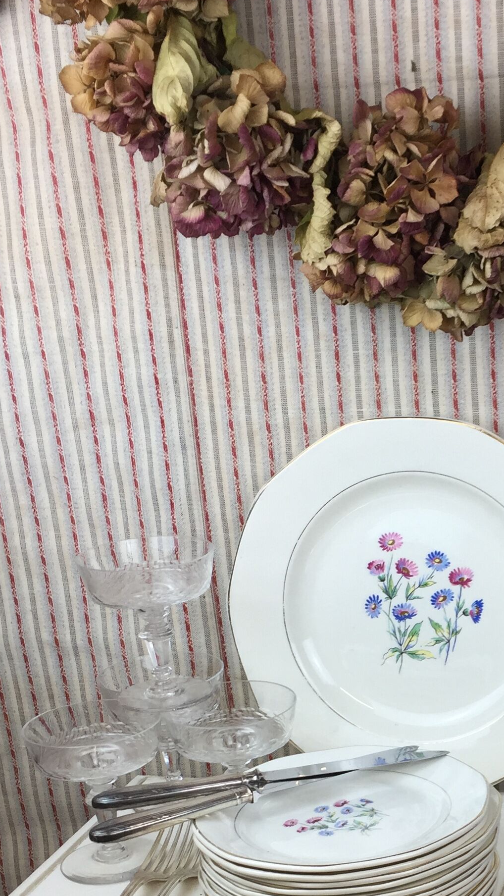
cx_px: 480
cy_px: 690
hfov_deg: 20.5
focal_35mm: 57
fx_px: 1354
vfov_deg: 35.6
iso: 32
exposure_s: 1/100
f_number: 2.2
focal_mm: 4.15
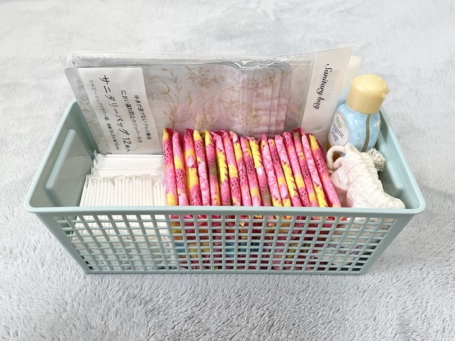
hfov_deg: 67.3
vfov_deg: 53.1
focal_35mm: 26
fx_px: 342
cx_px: 228
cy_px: 170
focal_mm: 4.2
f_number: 1.6
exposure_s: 1/120
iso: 80
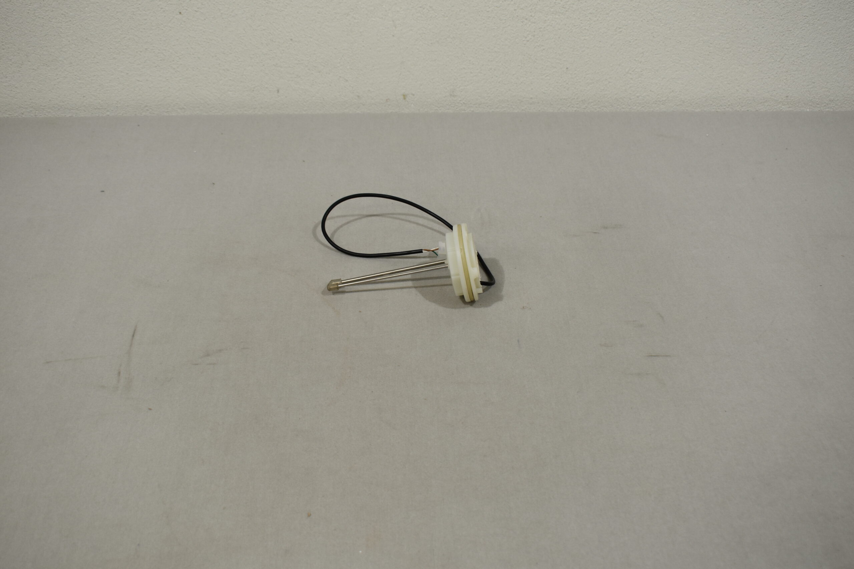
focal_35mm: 42
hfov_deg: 46.4
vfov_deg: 31.9
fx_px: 996
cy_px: 284
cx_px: 427
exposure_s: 1/125
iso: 360
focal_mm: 28
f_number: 5.6
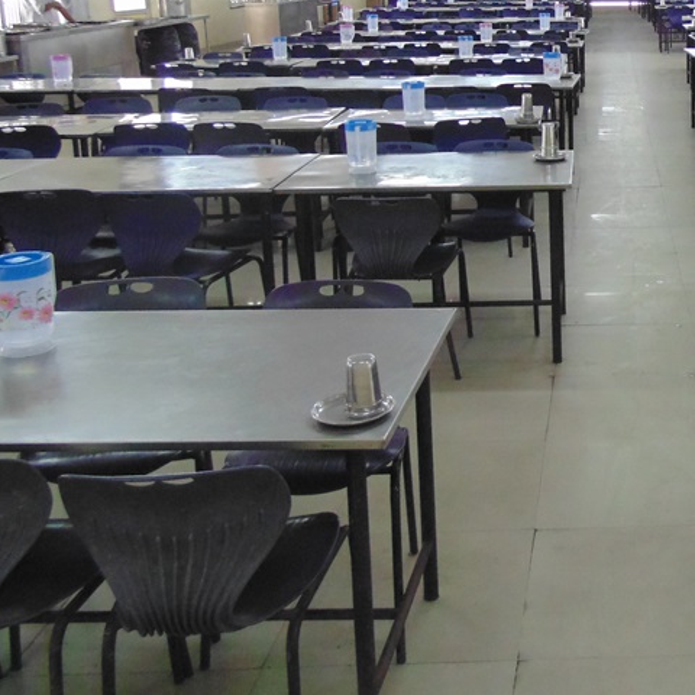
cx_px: 654
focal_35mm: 46
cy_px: 155
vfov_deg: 35.8
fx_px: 1045
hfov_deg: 34.3
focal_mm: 4.5
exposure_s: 1/30
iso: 320
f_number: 3.1
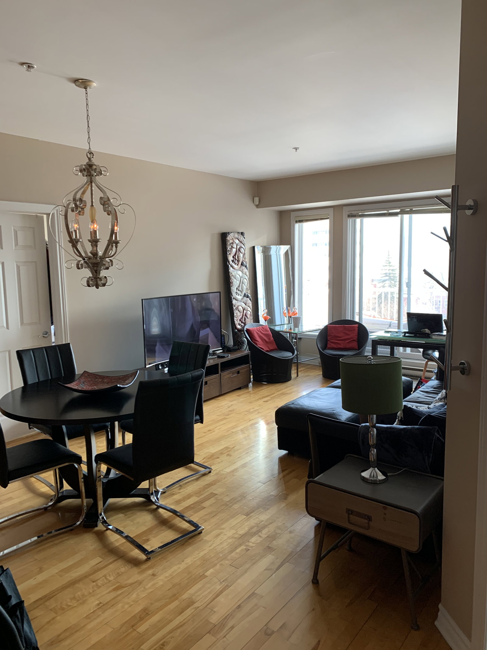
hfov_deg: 53.1
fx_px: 488
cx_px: 244
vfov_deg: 67.3
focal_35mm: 26
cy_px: 325
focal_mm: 4.25
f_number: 1.8
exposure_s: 1/60
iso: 100
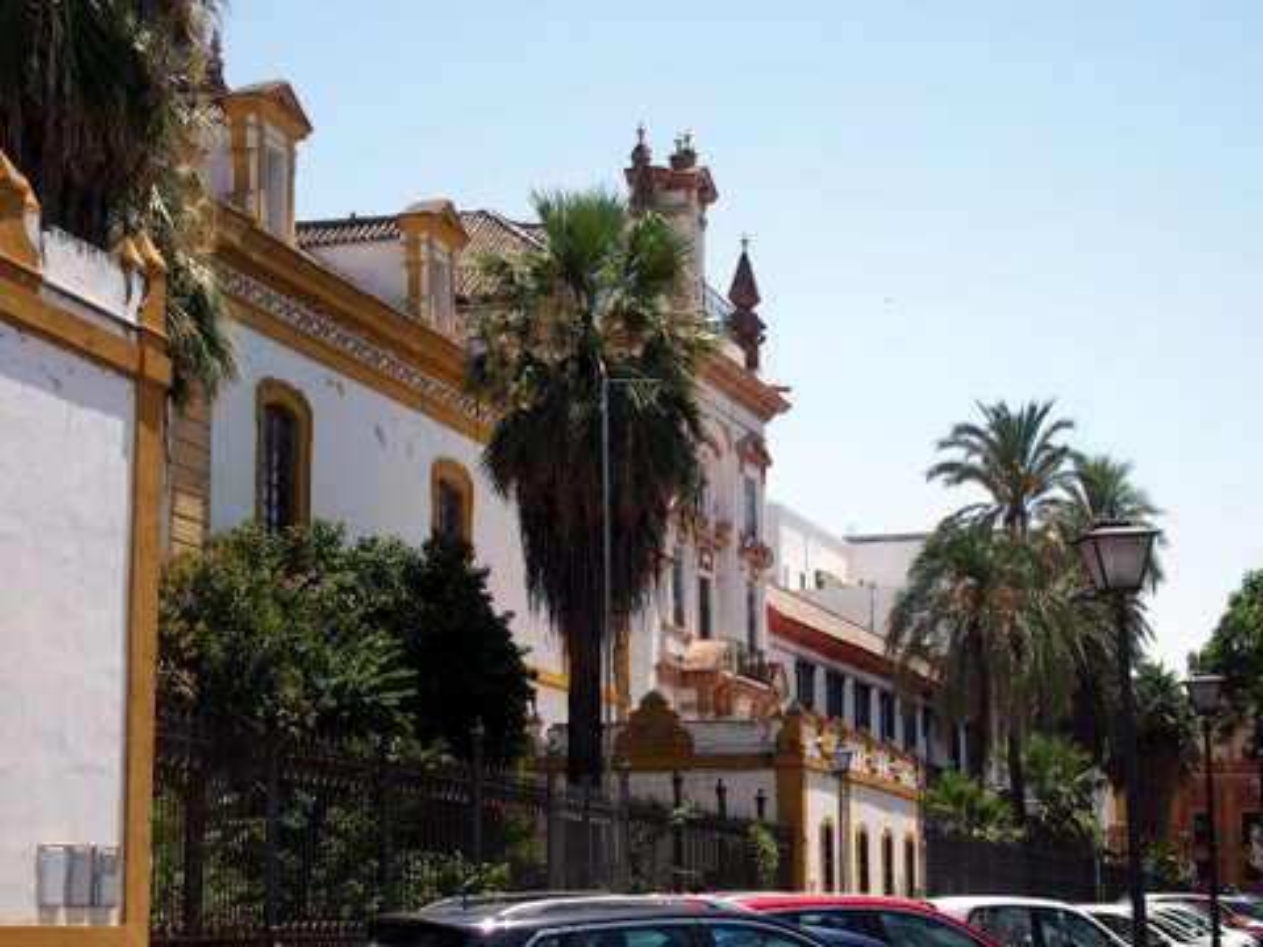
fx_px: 2773
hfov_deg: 25.7
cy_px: 474
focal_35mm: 76
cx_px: 632
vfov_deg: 19.4
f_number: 4
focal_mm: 16.1
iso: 100
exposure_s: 1/1000
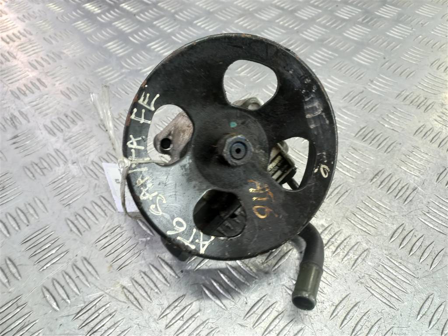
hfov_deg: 69.4
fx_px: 324
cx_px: 224
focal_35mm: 25
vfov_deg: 54.9
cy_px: 168
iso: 125
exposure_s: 1/50
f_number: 1.8
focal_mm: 4.6
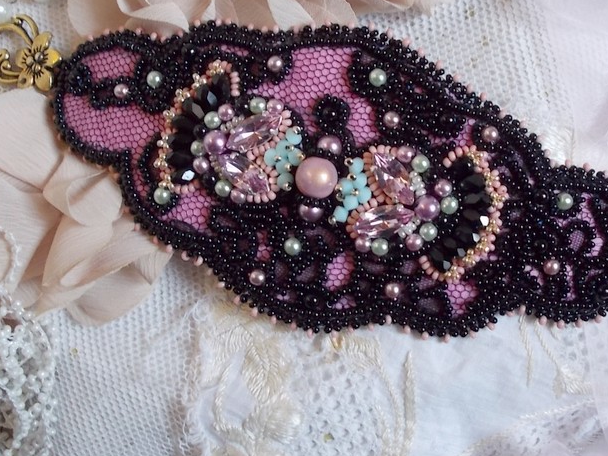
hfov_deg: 36.1
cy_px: 197
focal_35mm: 53
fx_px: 931
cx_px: 349
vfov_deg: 27.5
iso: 200
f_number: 3.3
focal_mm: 6.1
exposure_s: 1/8
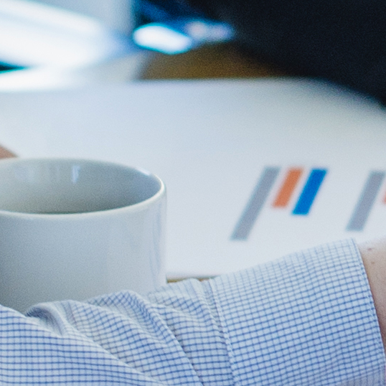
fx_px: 5993
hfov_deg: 3.6
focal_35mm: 475
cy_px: 107
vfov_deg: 3.7
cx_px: 951
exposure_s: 1/125
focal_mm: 50
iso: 500
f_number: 2.8
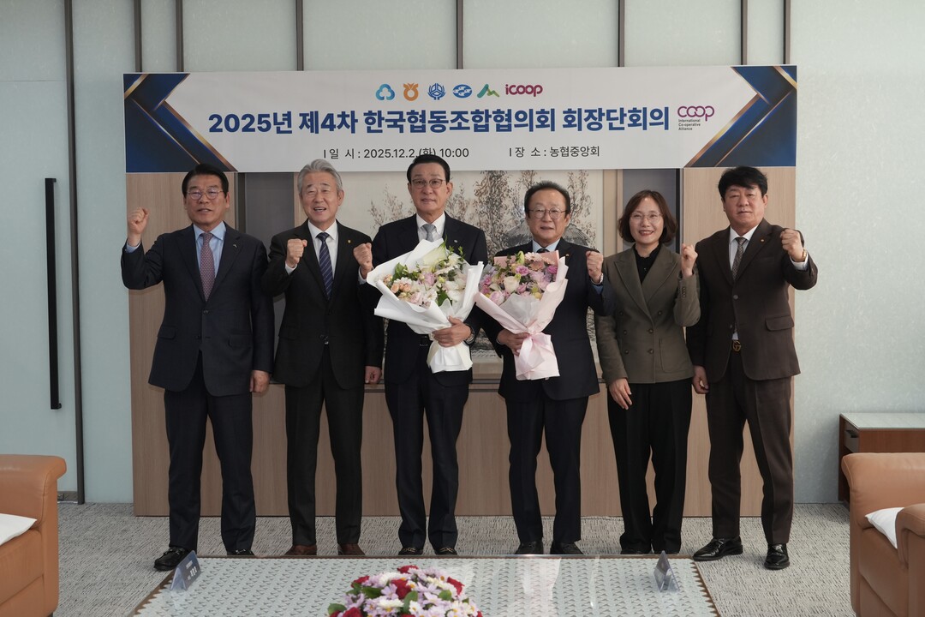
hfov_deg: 37.5
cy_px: 308
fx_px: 1362
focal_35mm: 53
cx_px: 462
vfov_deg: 25.5
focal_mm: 53
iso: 1250
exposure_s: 1/125
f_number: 6.3
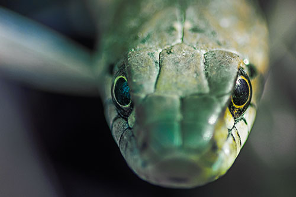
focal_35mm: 210
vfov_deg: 6.5
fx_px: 1726
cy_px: 98
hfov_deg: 9.8
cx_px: 148
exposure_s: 1/250
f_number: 8
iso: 360
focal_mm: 210
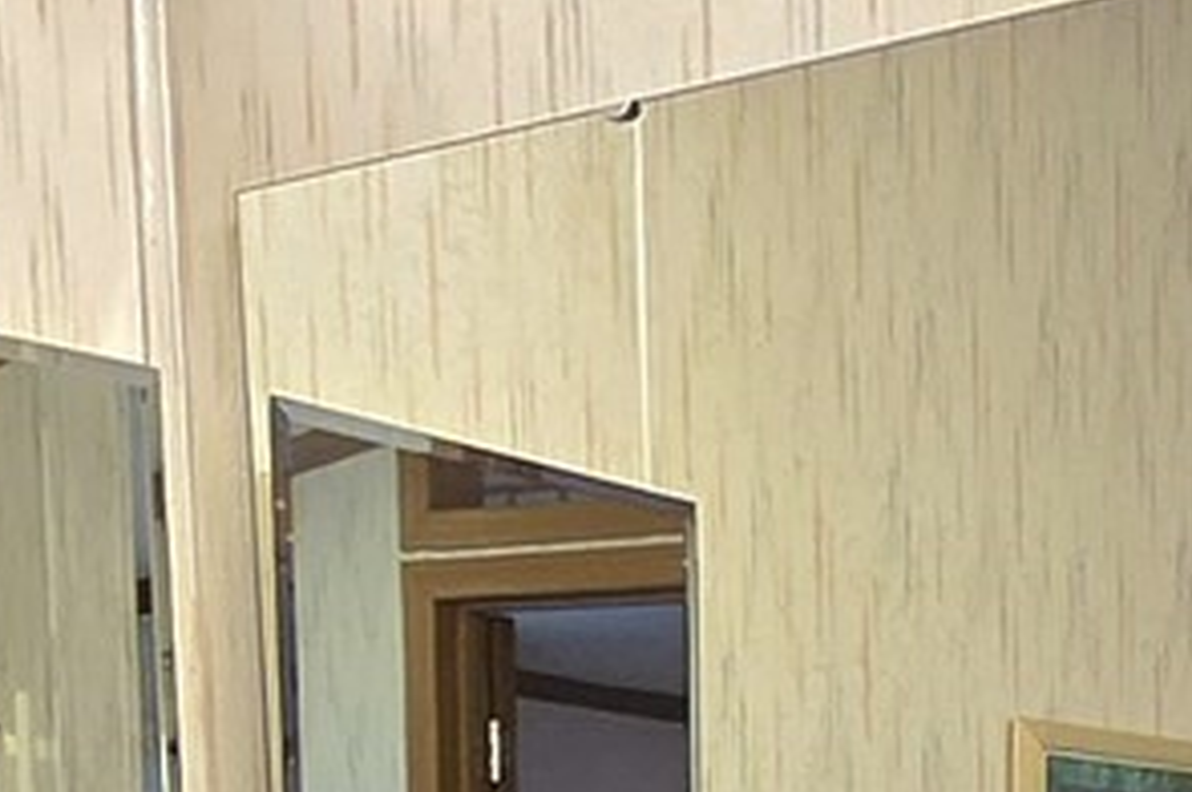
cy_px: 1835
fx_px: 3109
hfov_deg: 21.0
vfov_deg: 12.0
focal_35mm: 94
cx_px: 1168
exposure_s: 1/120
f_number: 2.2
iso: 80
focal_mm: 2.2
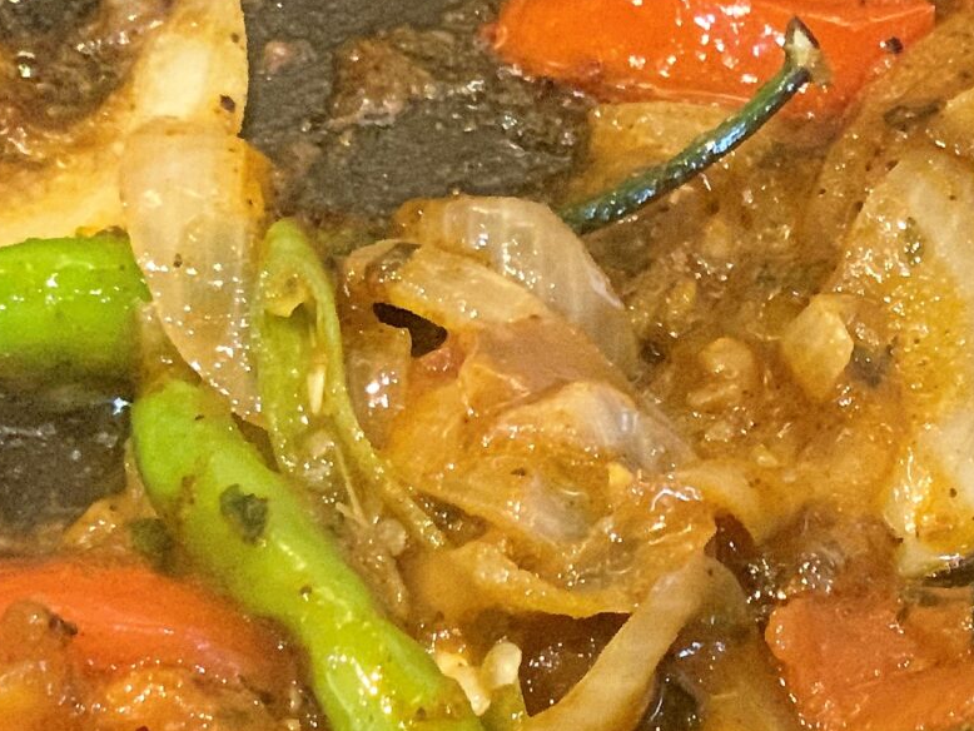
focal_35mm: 171
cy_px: 744
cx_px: 905
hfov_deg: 11.5
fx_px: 4813
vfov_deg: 8.6
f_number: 2.4
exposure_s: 1/33
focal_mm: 6
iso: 400
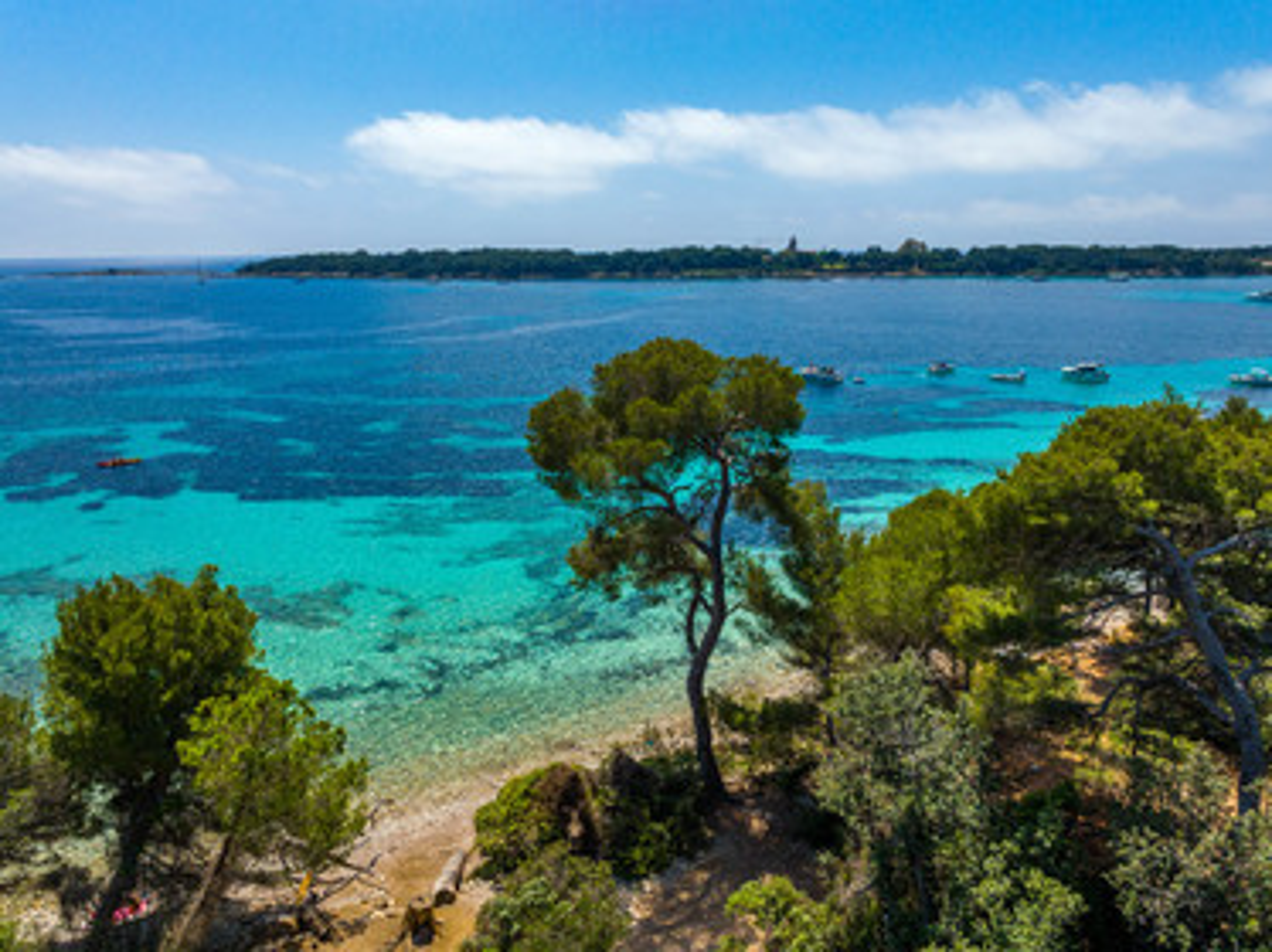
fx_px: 881
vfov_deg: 56.8
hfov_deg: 71.6
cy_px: 476
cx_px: 636
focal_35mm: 24
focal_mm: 12.3
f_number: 8
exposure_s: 1/640
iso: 200
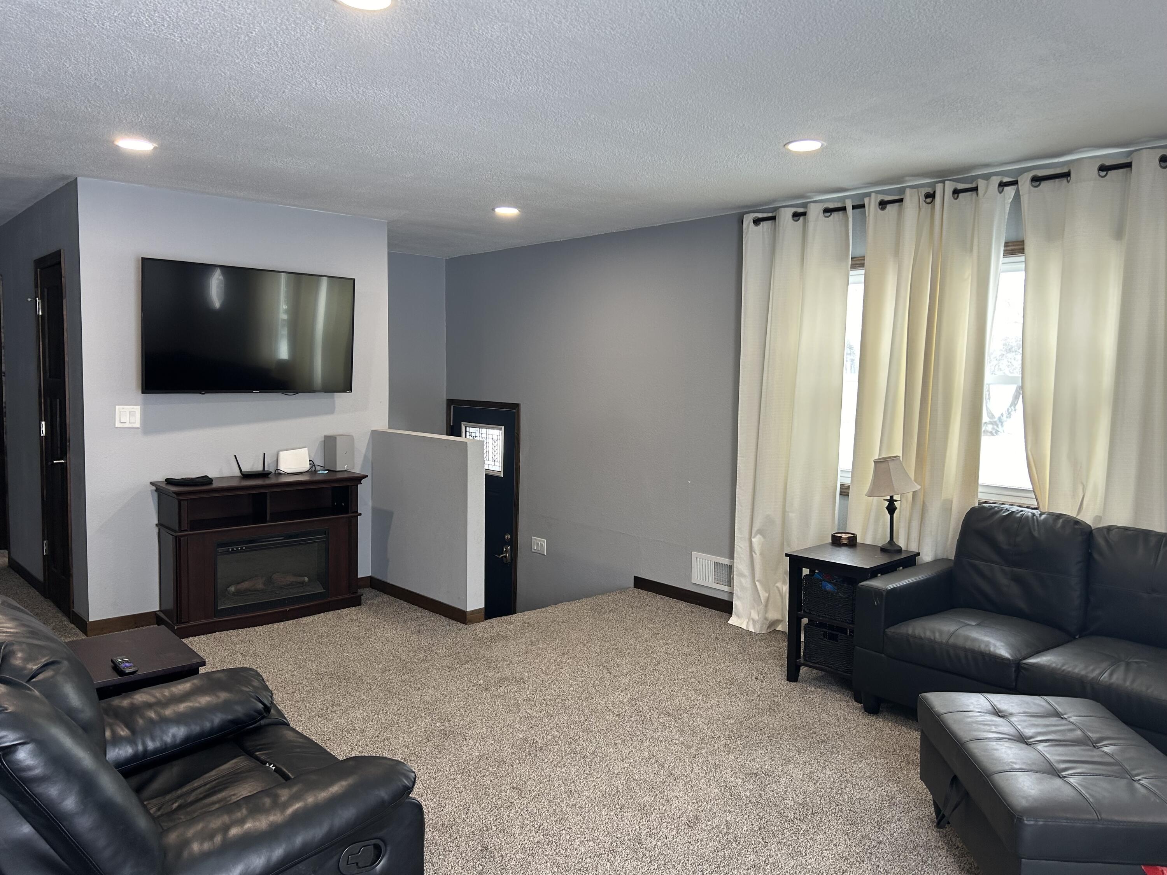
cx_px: 584
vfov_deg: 53.1
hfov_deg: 67.3
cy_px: 438
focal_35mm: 26
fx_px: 877
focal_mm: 5.7
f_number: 1.5
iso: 80
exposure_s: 1/120
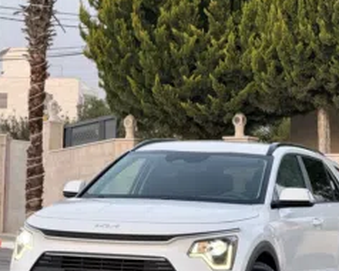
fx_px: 1975
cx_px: 175
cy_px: 161
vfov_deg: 7.8
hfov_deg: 9.8
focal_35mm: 197
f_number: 2.8
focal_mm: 15.66
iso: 160
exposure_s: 1/99
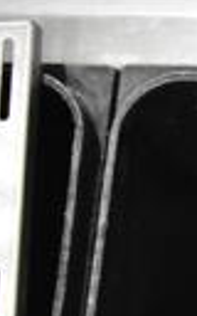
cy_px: 244
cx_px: 680
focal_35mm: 131
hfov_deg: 7.9
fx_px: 1125
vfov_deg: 15.9
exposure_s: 1/30
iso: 2200
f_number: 3.5
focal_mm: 18
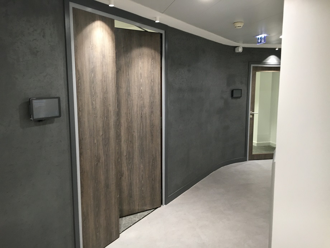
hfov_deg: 61.7
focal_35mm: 29
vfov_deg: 48.2
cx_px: 165
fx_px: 276
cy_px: 124
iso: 125
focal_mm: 4.15
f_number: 2.2
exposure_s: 1/33
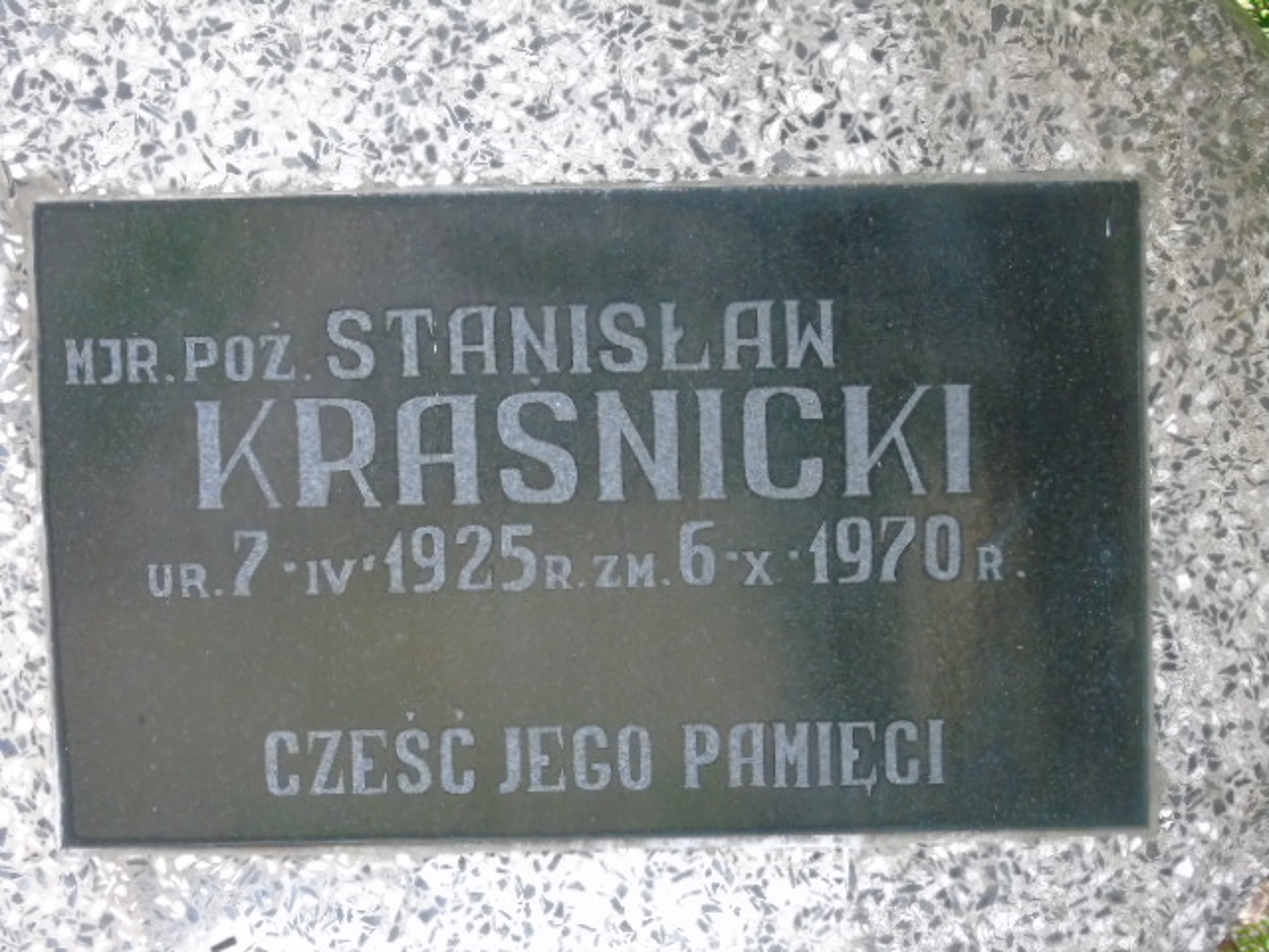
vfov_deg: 8.0
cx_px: 634
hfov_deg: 10.6
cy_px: 476
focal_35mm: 186
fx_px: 6819
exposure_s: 1/50
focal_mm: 33
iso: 800
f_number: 5
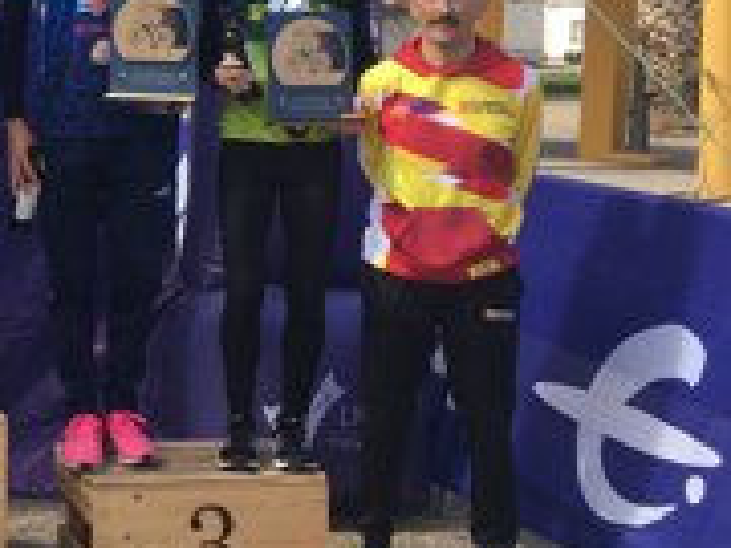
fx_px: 1542
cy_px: 126
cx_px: -185
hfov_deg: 23.9
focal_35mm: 73
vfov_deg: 20.0
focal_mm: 4.15
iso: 25
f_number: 2.2
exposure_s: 1/545
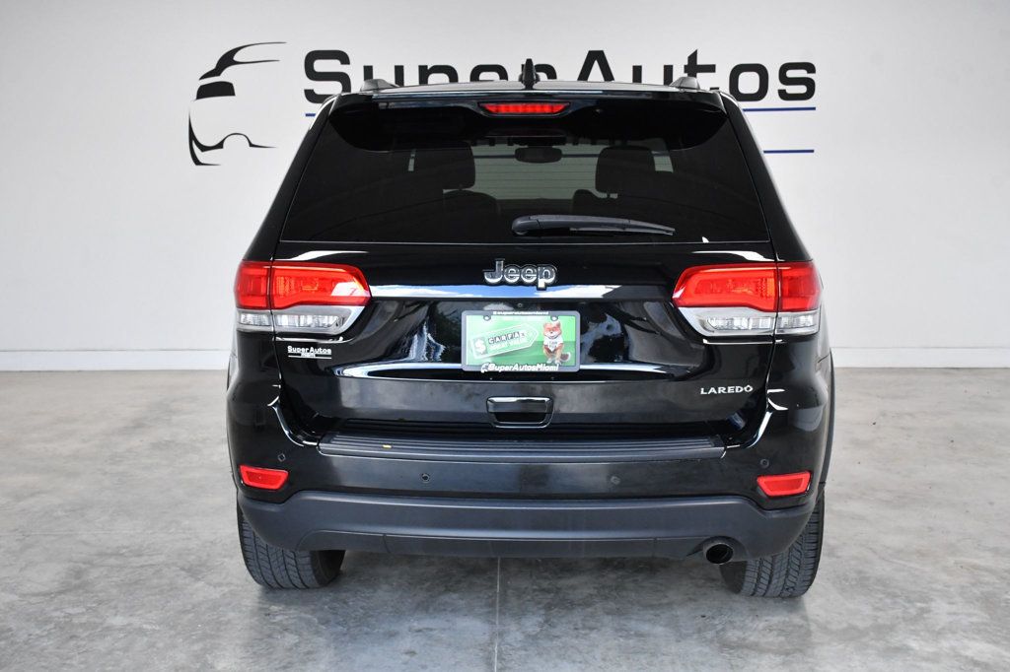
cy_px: 336
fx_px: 1122
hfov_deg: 48.5
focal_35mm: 40
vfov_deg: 33.4
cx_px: 505
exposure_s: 1/320
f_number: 9
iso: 2500
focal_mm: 27
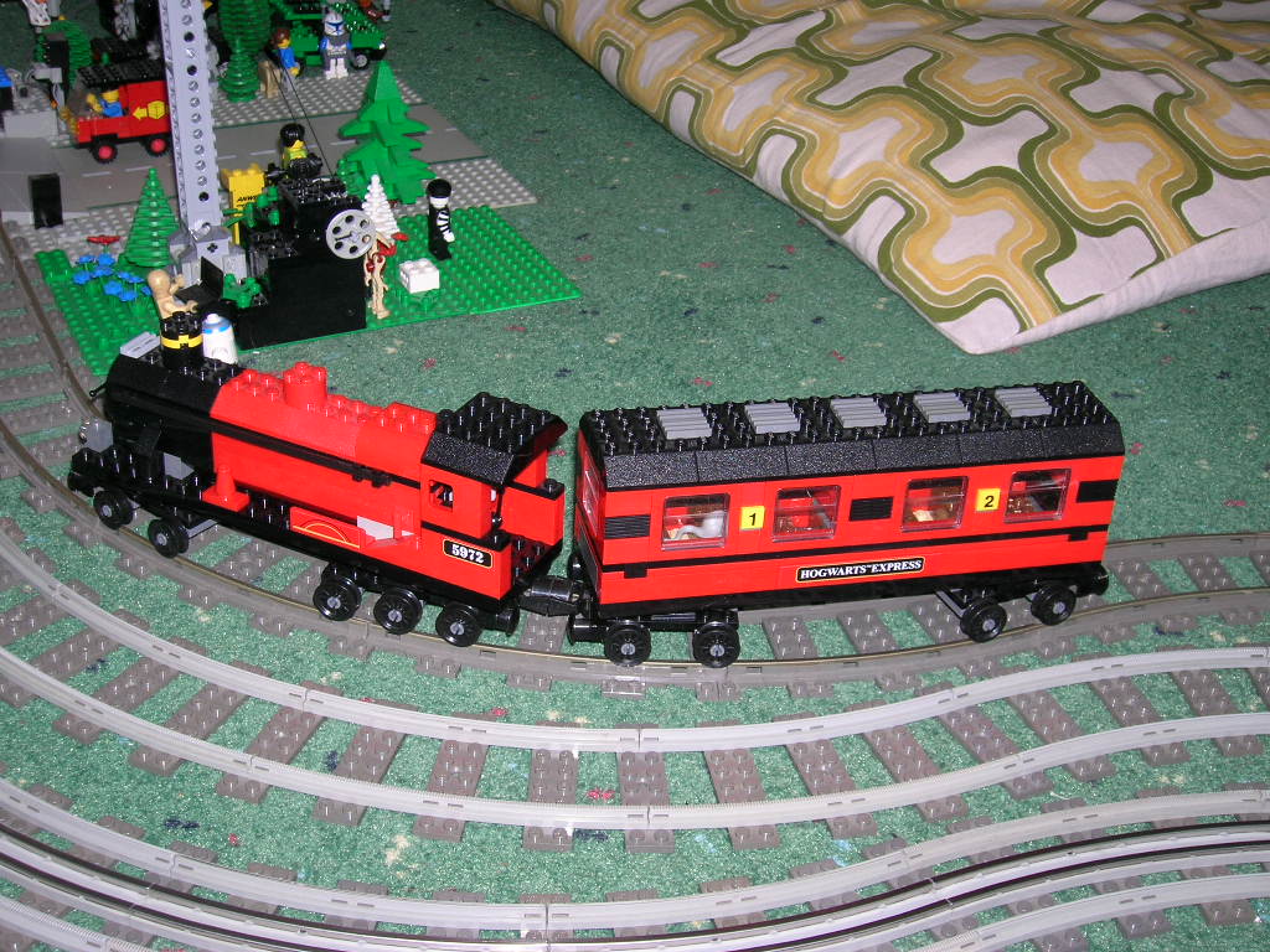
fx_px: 1688
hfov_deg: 41.2
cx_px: 635
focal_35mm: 46
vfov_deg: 31.5
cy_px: 476
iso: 50
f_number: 3.2
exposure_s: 1/60.1
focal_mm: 7.7
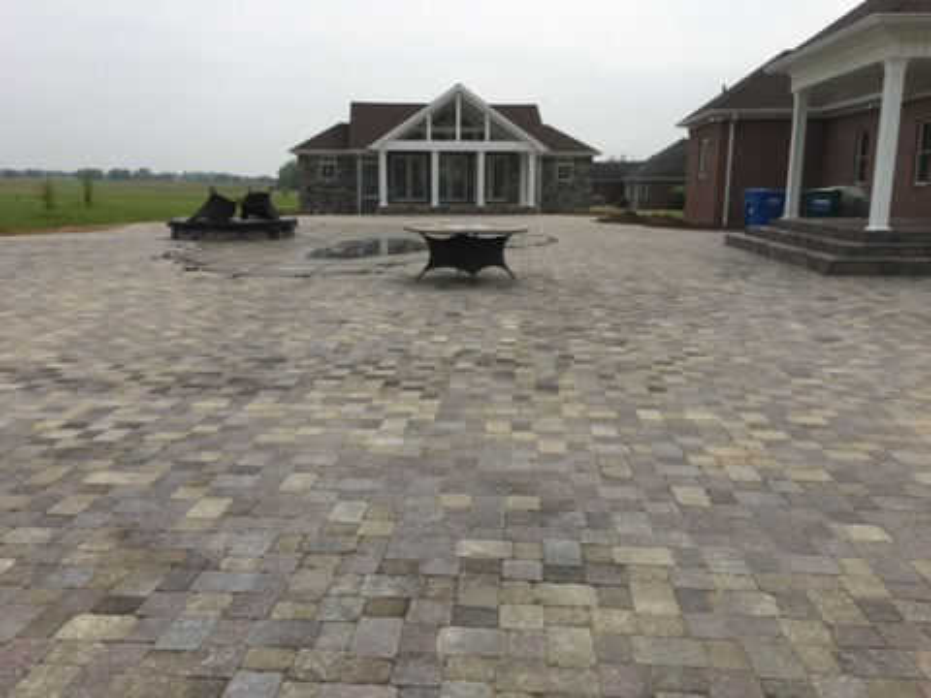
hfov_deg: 61.7
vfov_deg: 48.2
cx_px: 466
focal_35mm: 29
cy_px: 349
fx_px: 780
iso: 25
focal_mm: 4.15
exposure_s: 1/3205
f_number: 2.2
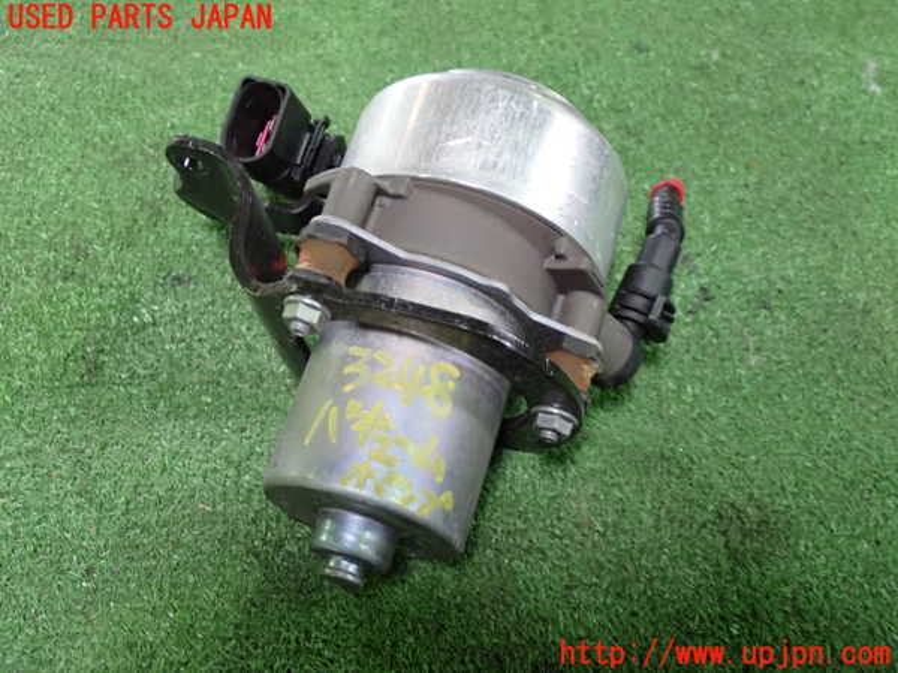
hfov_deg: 45.8
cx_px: 449
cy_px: 336
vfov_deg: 35.1
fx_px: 1064
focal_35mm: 41
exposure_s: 1/25
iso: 800
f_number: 2.8
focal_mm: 7.31
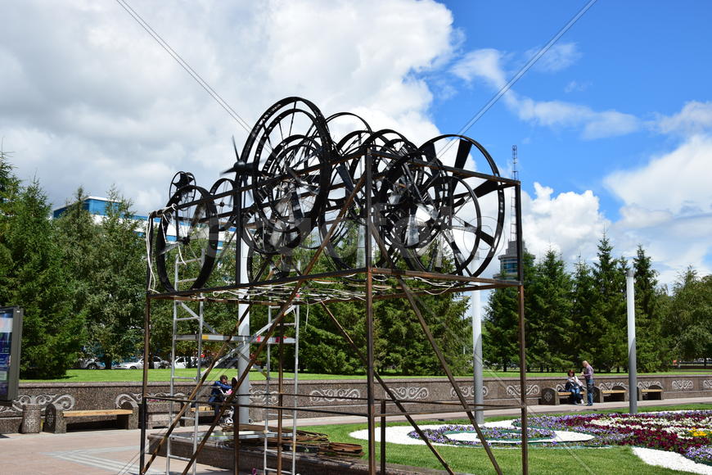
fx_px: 831
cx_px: 356
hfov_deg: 46.4
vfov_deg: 31.9
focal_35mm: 42
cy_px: 238
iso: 100
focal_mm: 28
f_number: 9
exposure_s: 1/200
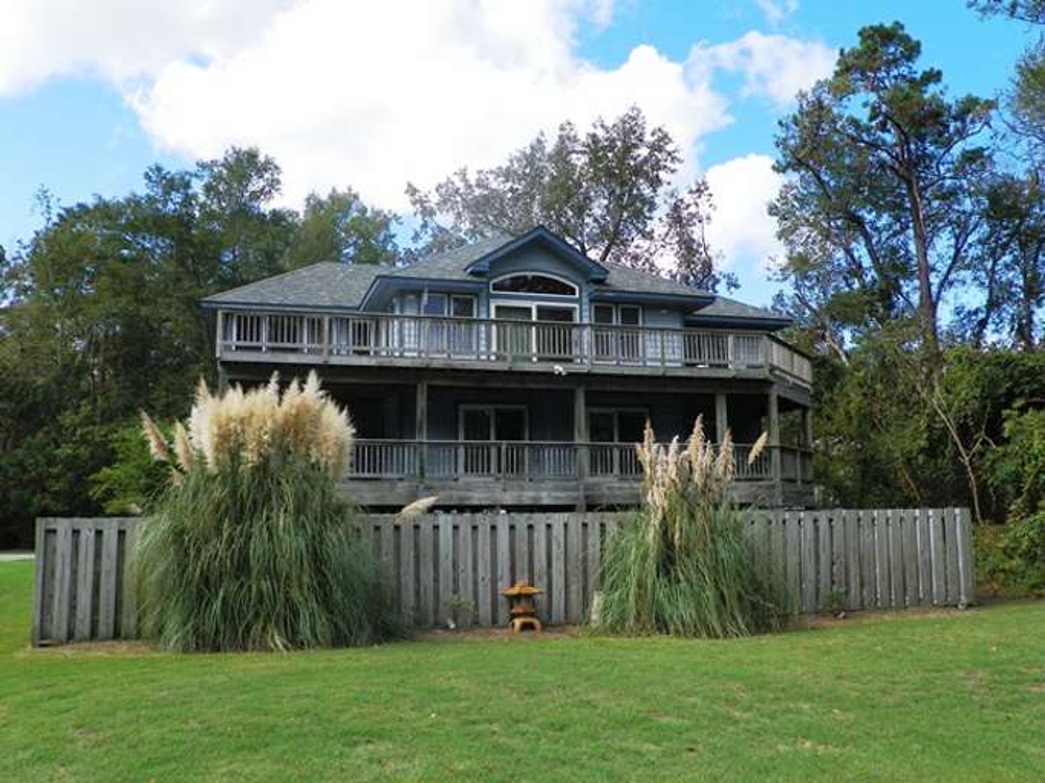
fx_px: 966
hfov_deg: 56.8
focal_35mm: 32
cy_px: 392
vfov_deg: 44.1
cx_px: 522
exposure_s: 1/400
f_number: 4
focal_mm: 5.7
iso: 64
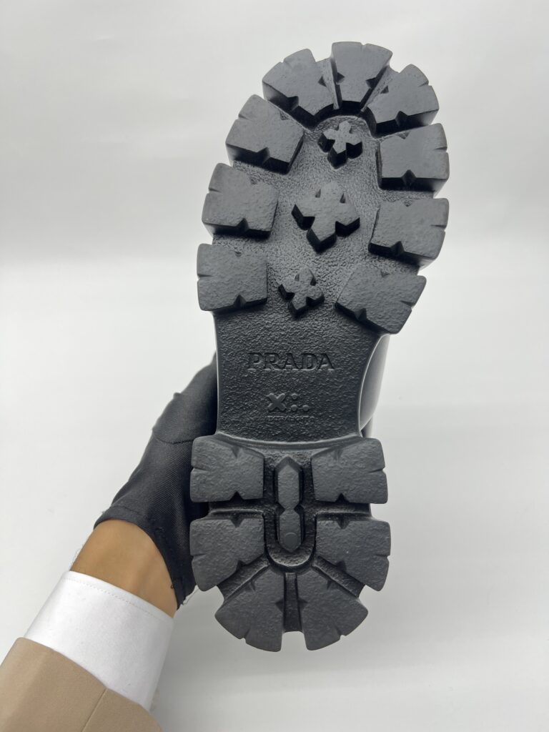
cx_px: 274
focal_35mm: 26
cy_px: 366
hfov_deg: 53.1
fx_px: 550
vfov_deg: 67.3
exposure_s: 1/100
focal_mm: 5.7
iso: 50
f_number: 1.5
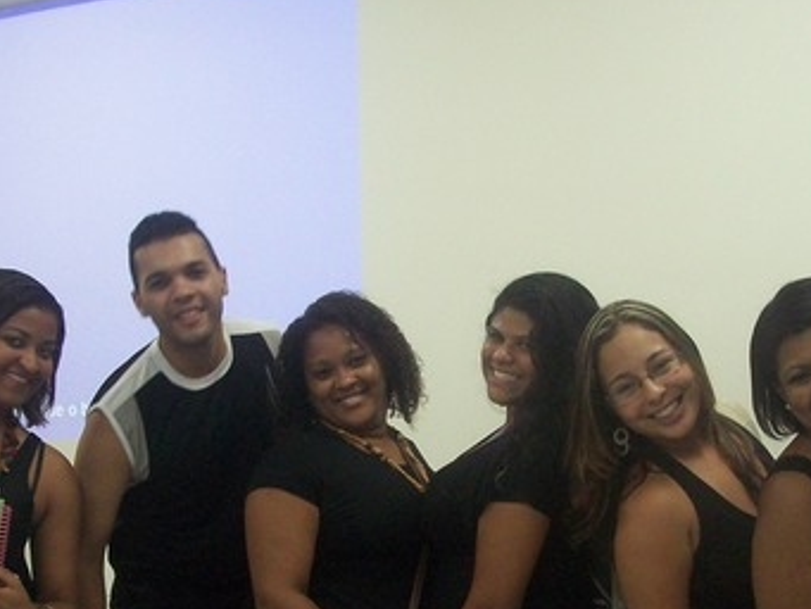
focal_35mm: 60
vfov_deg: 23.8
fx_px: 1406
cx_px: 476
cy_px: 540
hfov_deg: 32.1
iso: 200
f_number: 2.9
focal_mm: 5.7
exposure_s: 1/40
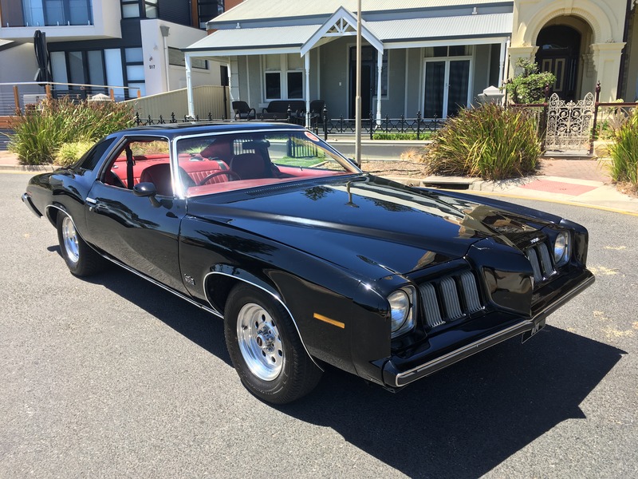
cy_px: 240
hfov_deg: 61.7
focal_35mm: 29
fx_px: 534
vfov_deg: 48.2
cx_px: 319
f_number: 2.2
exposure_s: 1/668
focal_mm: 4.15
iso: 25
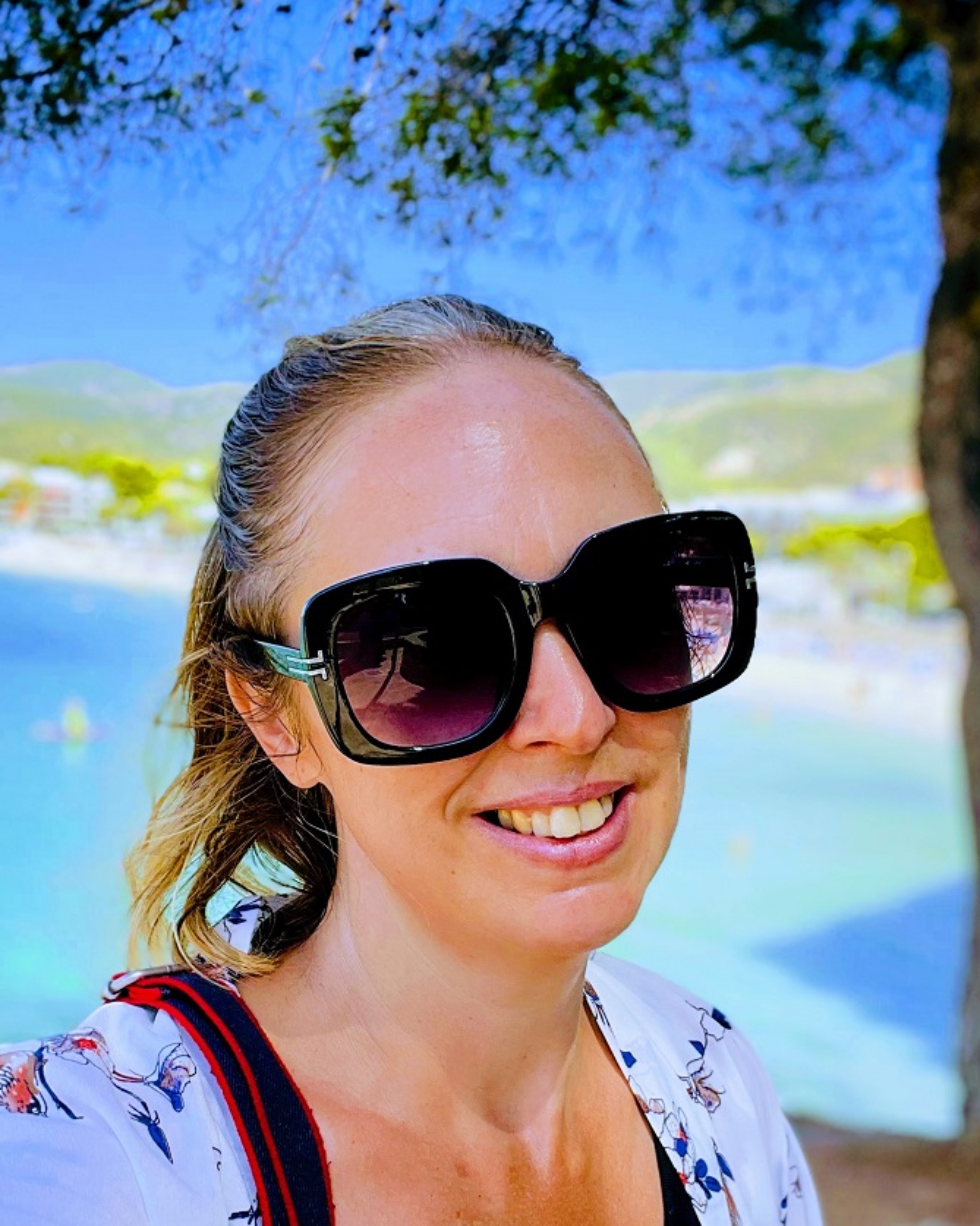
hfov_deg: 35.6
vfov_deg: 43.4
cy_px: 790
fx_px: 1524
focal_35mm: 42
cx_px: 463
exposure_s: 1/306
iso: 32
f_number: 2.2
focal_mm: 2.71
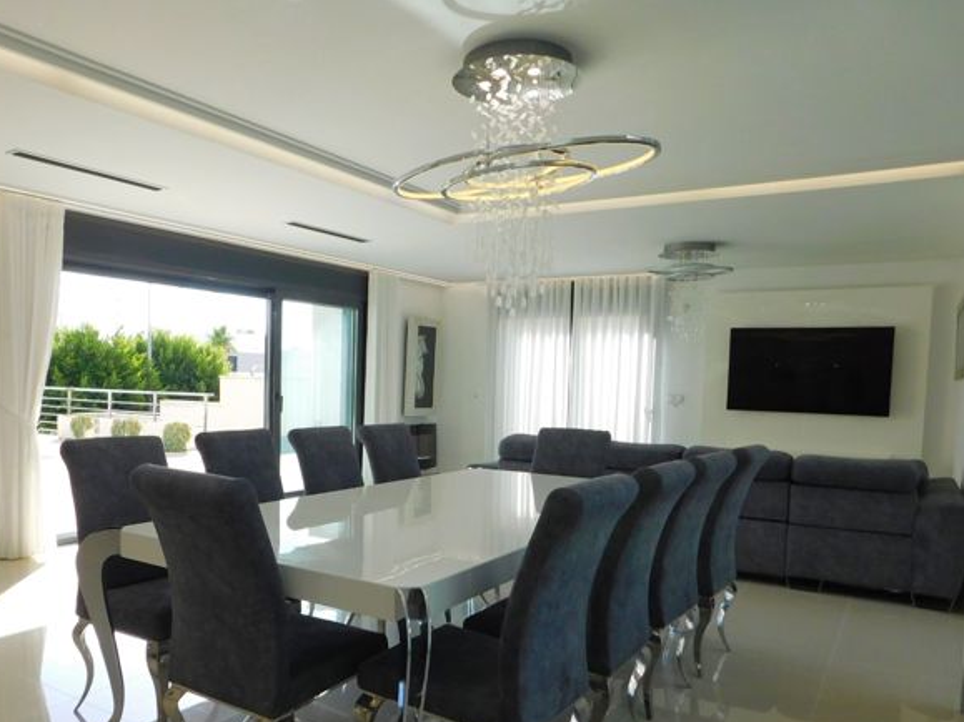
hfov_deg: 63.1
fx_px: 780
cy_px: 436
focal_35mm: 28
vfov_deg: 49.4
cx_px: 405
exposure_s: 1/500
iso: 125
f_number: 3
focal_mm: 4
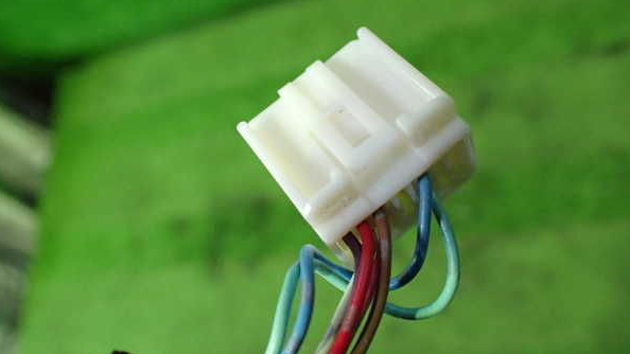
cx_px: 314
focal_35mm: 33
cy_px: 165
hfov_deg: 59.5
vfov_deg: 35.6
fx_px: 551
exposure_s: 1/50
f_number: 2.3
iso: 800
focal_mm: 5.4
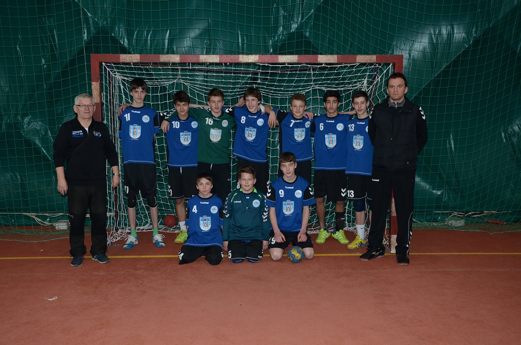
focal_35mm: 39
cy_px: 172
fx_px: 563
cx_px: 260
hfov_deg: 49.7
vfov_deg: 34.0
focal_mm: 26
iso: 800
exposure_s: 1/160
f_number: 5.6
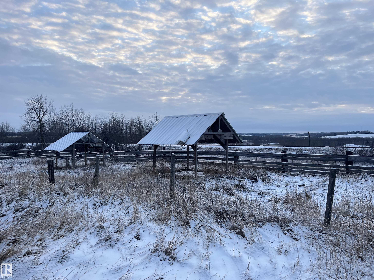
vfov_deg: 53.1
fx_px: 281
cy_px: 140
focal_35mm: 26
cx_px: 187
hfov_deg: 67.3
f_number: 1.6
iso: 50
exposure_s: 1/628
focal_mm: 5.1
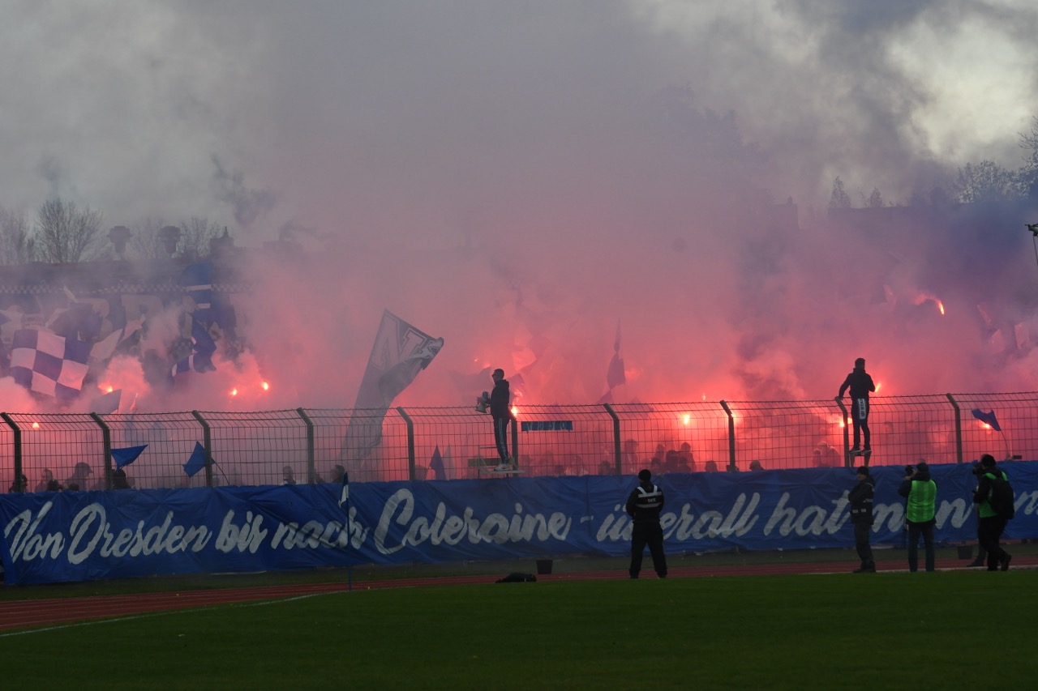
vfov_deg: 6.5
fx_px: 6054
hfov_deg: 9.8
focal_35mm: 210
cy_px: 346
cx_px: 519
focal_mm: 140
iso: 640
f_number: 8
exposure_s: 1/1250
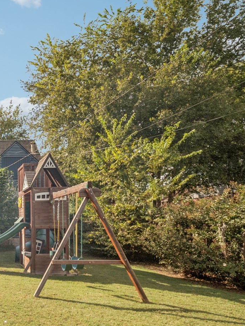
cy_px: 233
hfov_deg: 37.2
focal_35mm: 30
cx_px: -40
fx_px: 283
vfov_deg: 57.7
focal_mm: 14
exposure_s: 1/1250
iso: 640
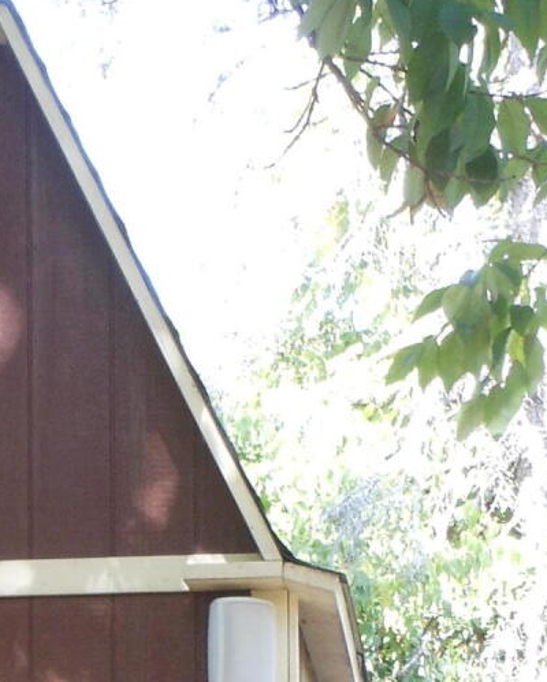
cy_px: 912
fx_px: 2607
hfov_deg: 11.3
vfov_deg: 14.2
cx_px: -358
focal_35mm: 129
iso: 100
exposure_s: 1/30
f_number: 4
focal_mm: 5.9
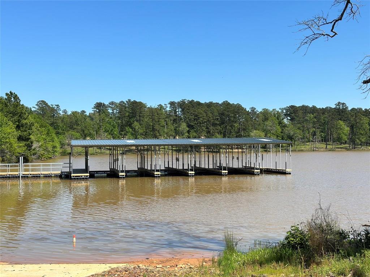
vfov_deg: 30.3
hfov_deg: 39.7
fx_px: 513
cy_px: 138
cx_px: 185
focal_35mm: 48
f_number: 1.78
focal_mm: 6.86
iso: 100
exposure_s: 1/5882
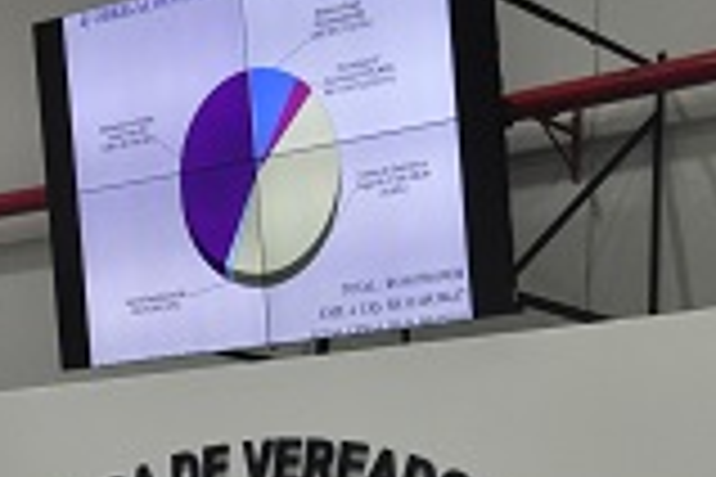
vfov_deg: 11.3
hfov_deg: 16.9
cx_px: 768
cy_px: 616
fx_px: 2347
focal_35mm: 118
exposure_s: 1/160
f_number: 3.8
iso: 800
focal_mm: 26
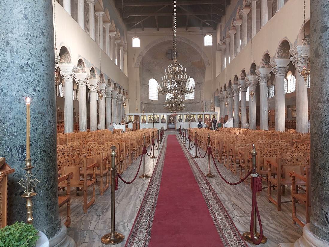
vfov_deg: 56.8
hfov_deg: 71.6
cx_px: 164
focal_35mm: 24
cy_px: 124
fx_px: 228
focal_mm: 5.23
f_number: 1.8
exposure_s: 1/50
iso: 200
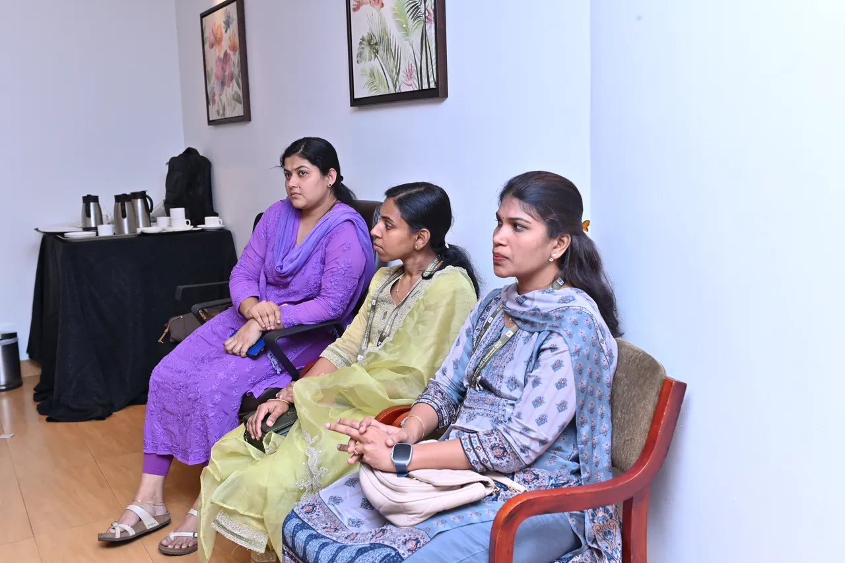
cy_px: 282
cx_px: 422
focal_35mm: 35
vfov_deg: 37.8
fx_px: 821
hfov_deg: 54.4
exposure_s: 1/125
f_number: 6.3
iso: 800
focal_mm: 35
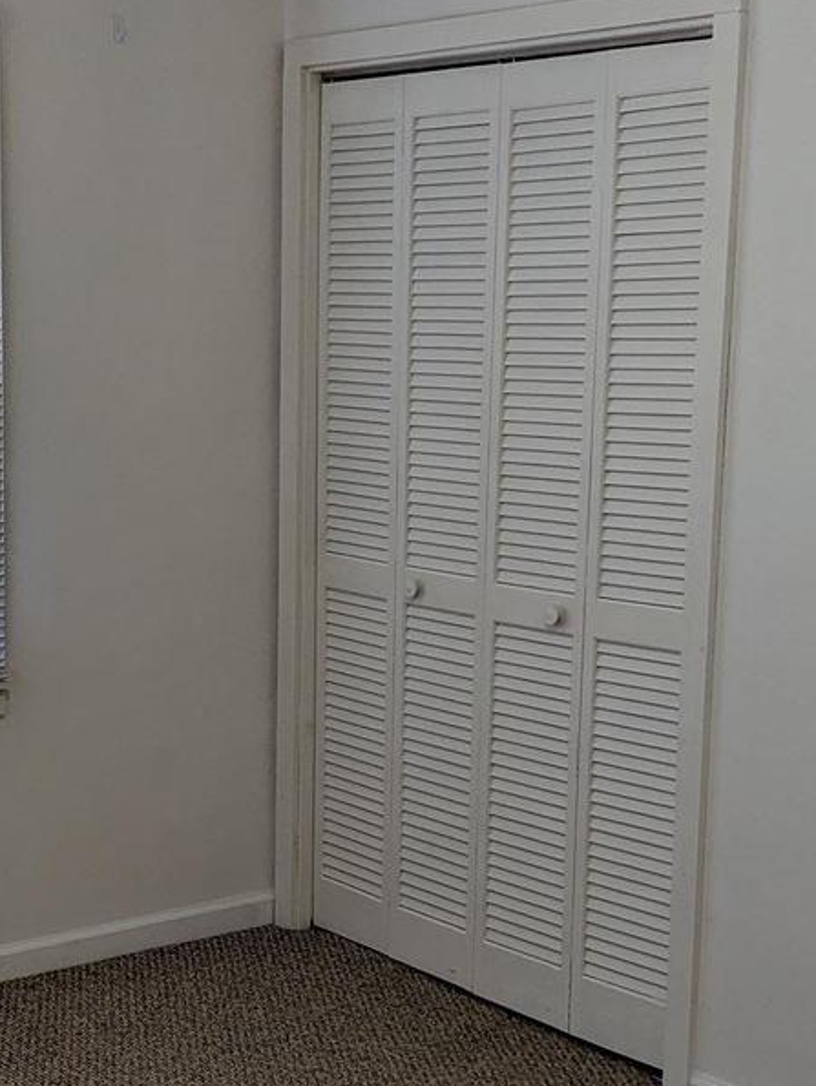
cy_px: 675
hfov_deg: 23.7
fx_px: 1947
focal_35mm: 62
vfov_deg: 31.1
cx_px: 411
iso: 133
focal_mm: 6.81
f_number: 1.85
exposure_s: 1/120
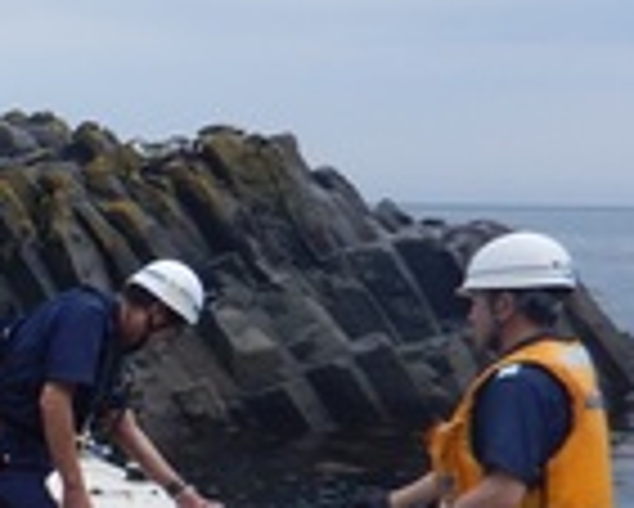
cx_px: -450
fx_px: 1558
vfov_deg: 18.4
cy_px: 371
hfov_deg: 18.7
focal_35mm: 83
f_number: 4.1
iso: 125
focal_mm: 4.3
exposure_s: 1/800
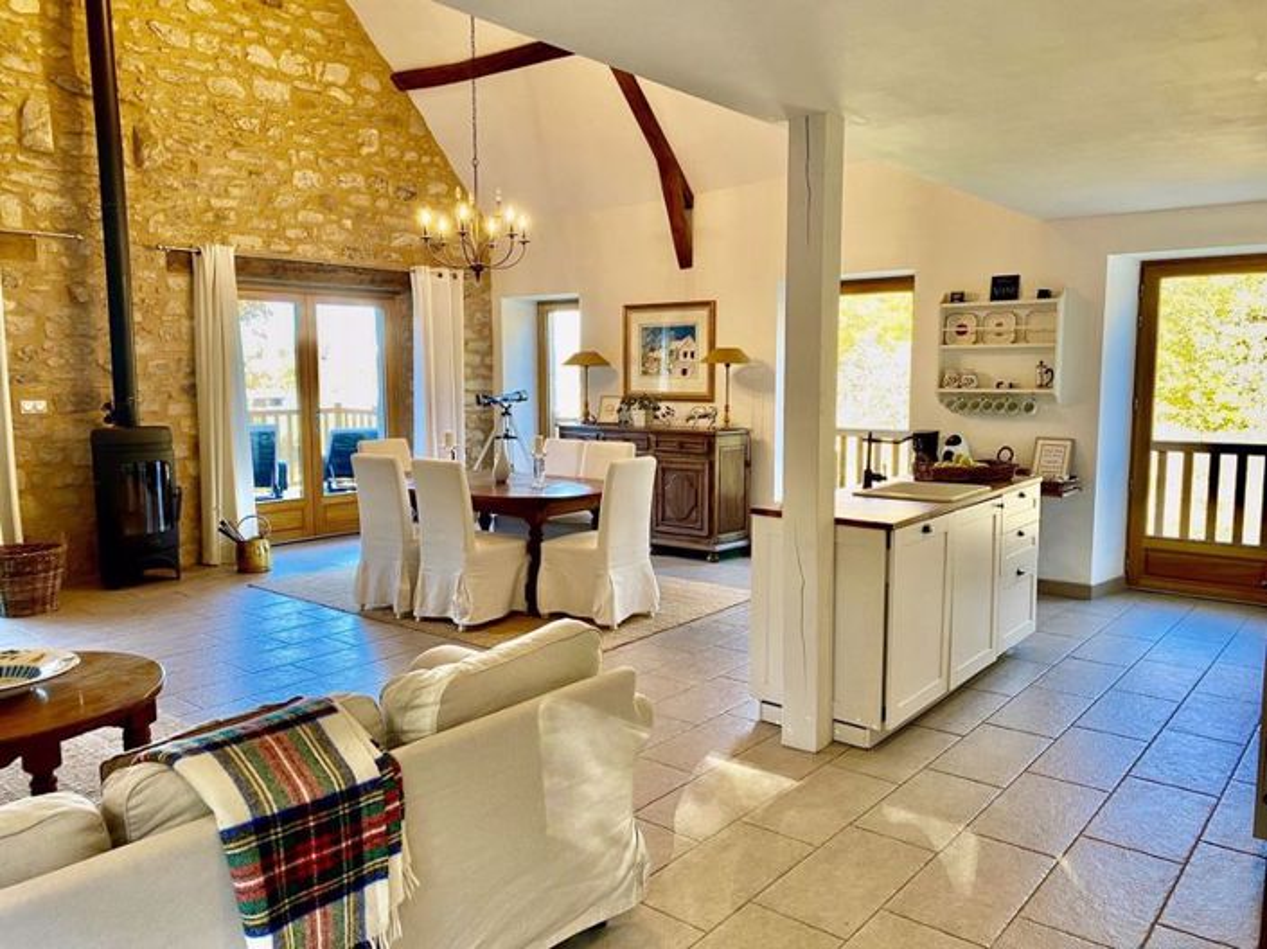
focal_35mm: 26
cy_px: 474
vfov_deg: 53.0
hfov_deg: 67.3
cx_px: 634
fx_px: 951
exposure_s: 1/50
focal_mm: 4.25
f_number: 1.8
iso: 80
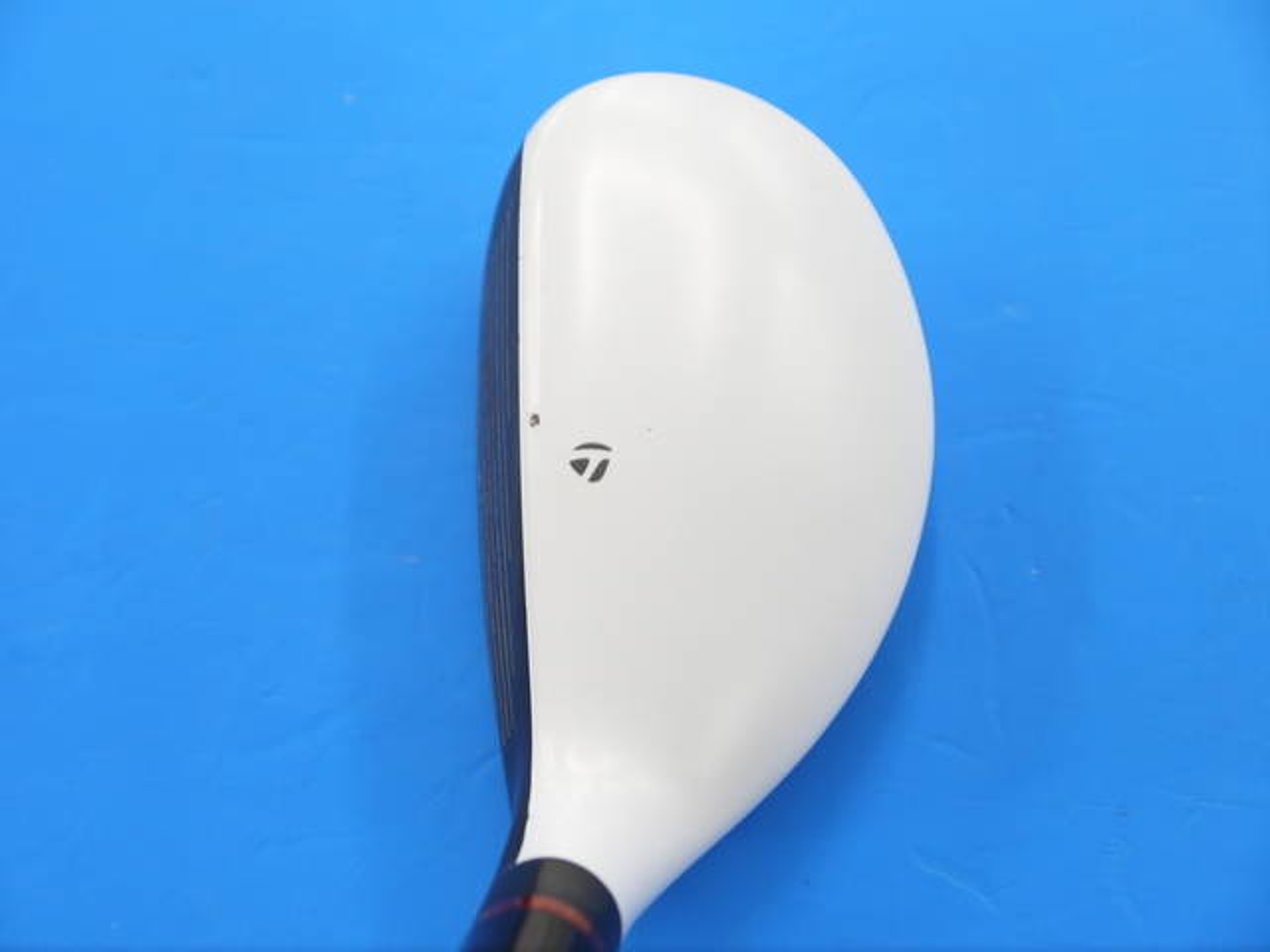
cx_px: 635
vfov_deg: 21.6
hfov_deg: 28.6
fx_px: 2495
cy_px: 476
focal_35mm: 68
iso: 400
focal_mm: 34
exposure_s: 1/80
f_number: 5.2
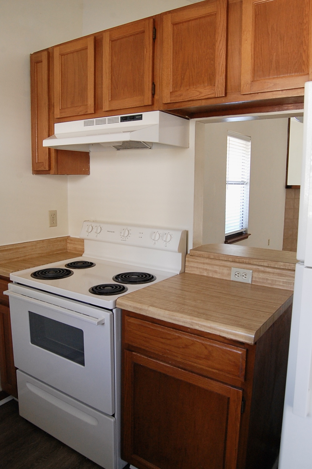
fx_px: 352
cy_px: 234
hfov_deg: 47.8
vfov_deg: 67.4
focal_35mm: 27
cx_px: 156
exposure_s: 1/20
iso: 800
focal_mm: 18
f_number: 6.3
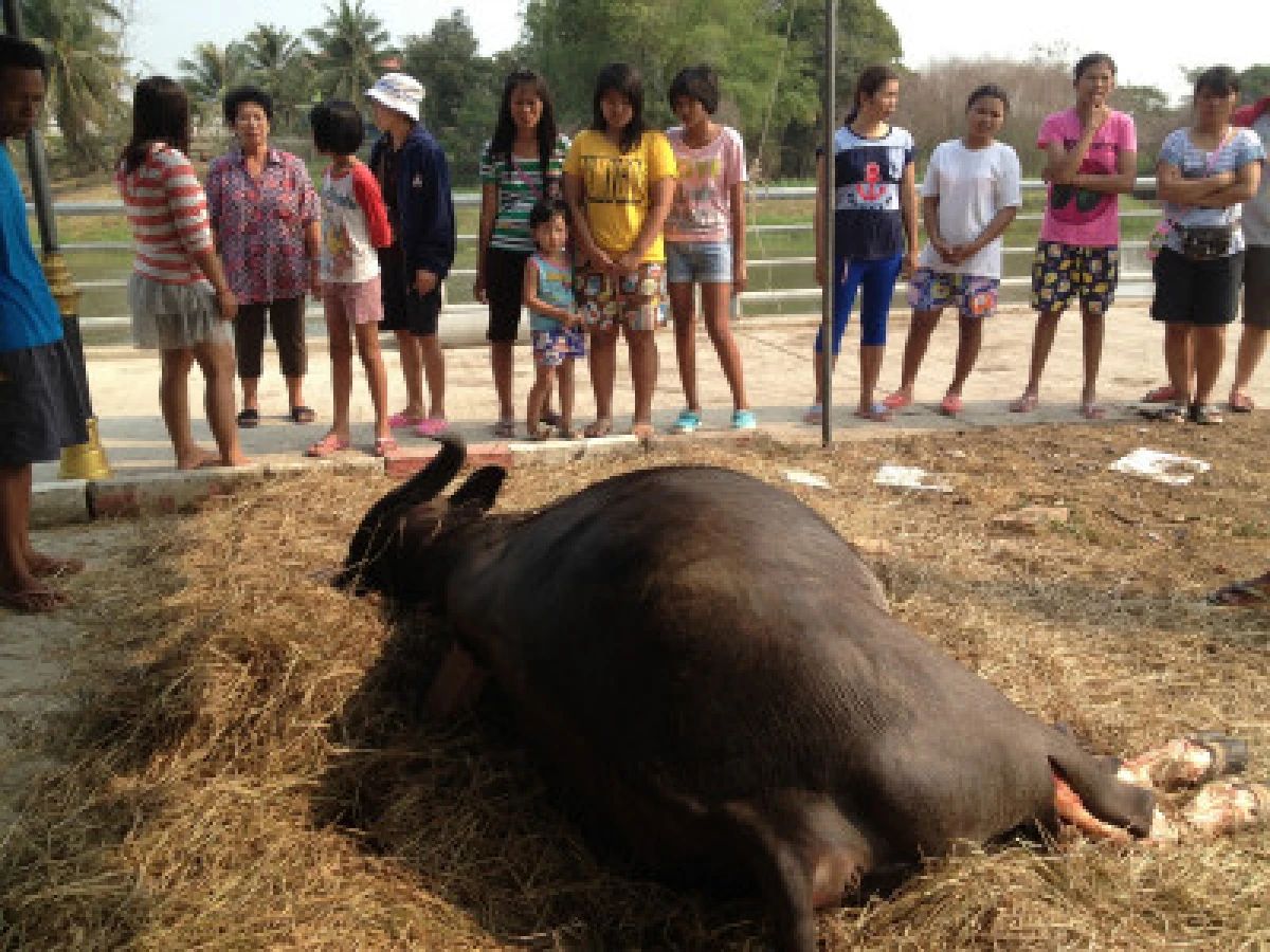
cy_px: 476
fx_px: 1284
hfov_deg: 52.6
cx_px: 635
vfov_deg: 40.7
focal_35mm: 35
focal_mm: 4.28
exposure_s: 1/681
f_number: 2.4
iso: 64
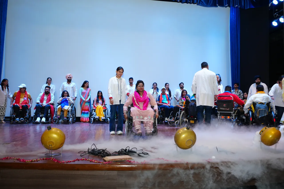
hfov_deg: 65.5
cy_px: 94
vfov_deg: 46.4
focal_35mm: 28
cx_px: 142
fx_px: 221
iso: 640
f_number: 5.6
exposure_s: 1/160
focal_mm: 28
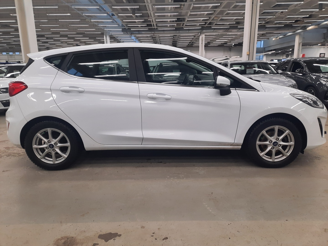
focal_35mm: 25
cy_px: 123
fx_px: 237
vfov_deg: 54.9
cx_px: 164
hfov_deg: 69.4
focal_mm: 4.6
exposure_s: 1/50
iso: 100
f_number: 2
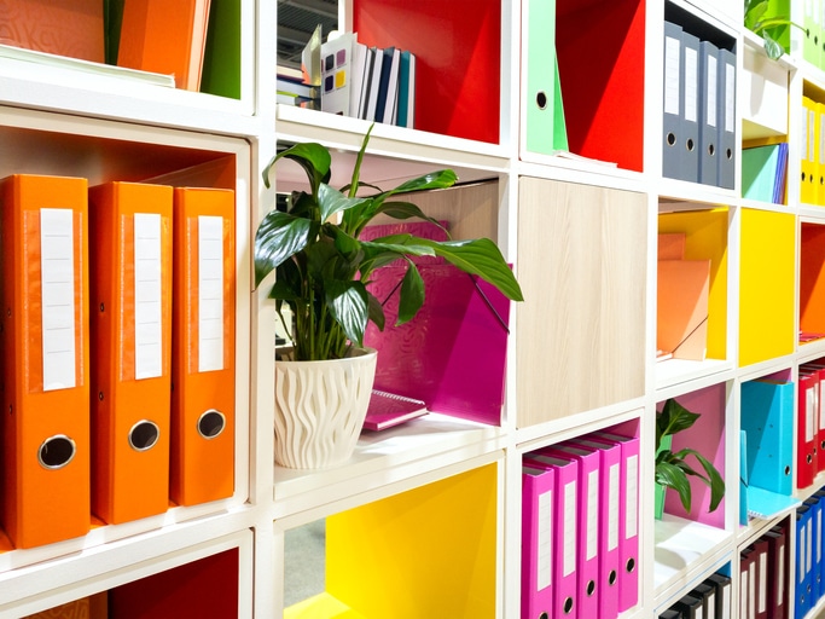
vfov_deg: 53.0
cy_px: 310
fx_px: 620
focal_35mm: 26
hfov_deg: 67.3
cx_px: 412
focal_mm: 4.25
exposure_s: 1/100
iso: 100
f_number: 1.8
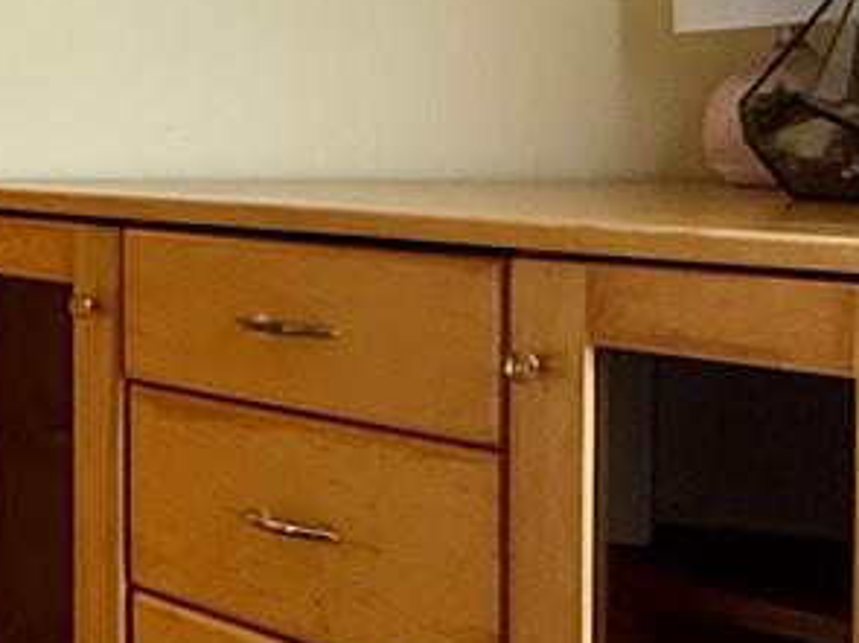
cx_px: -1115
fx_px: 1885
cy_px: 192
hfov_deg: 15.7
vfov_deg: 19.3
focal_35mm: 76
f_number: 2.2
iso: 80
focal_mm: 2.22
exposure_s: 1/120
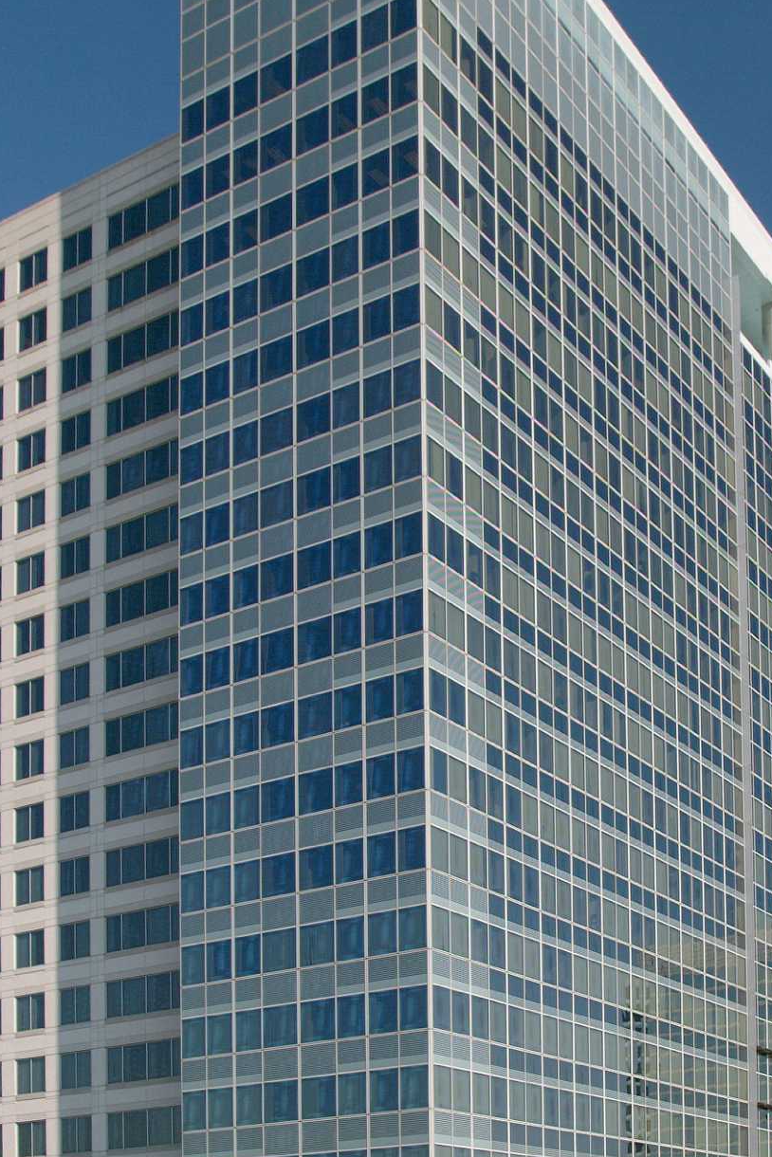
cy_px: 709
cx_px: 462
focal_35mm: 43
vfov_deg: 45.3
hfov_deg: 31.2
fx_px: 1377
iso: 100
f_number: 6.7
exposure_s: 1/125
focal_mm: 17
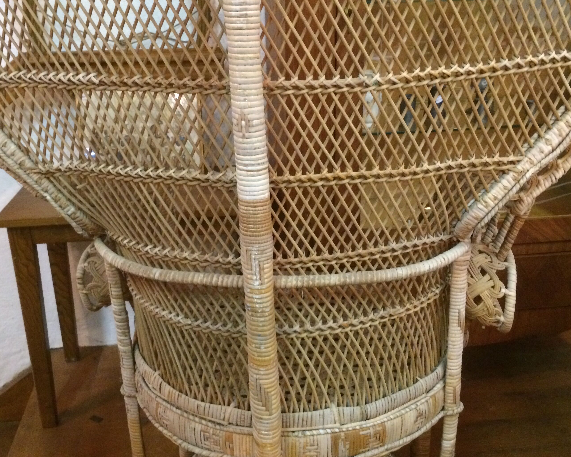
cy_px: 204
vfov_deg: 41.1
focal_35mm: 36
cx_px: 262
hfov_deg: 50.2
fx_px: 608
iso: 400
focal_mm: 4.15
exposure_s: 1/17
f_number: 2.2
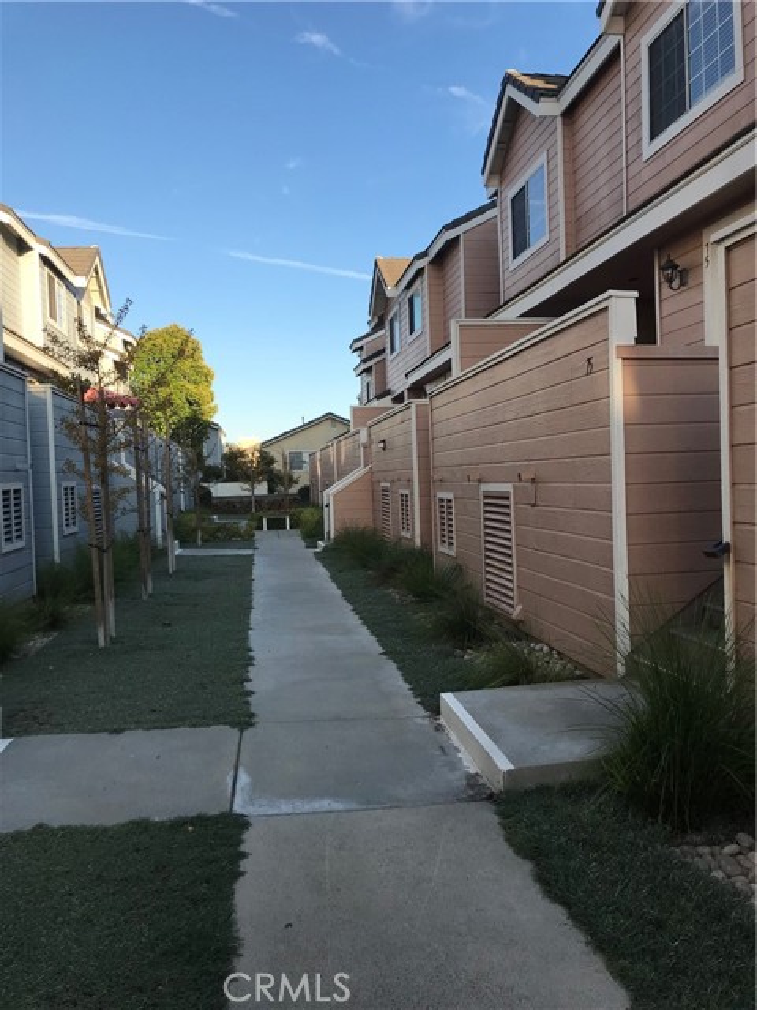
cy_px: 505
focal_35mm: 28
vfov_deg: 63.4
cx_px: 378
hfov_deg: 49.7
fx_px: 816
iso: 20
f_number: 1.8
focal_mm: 3.99
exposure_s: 1/939
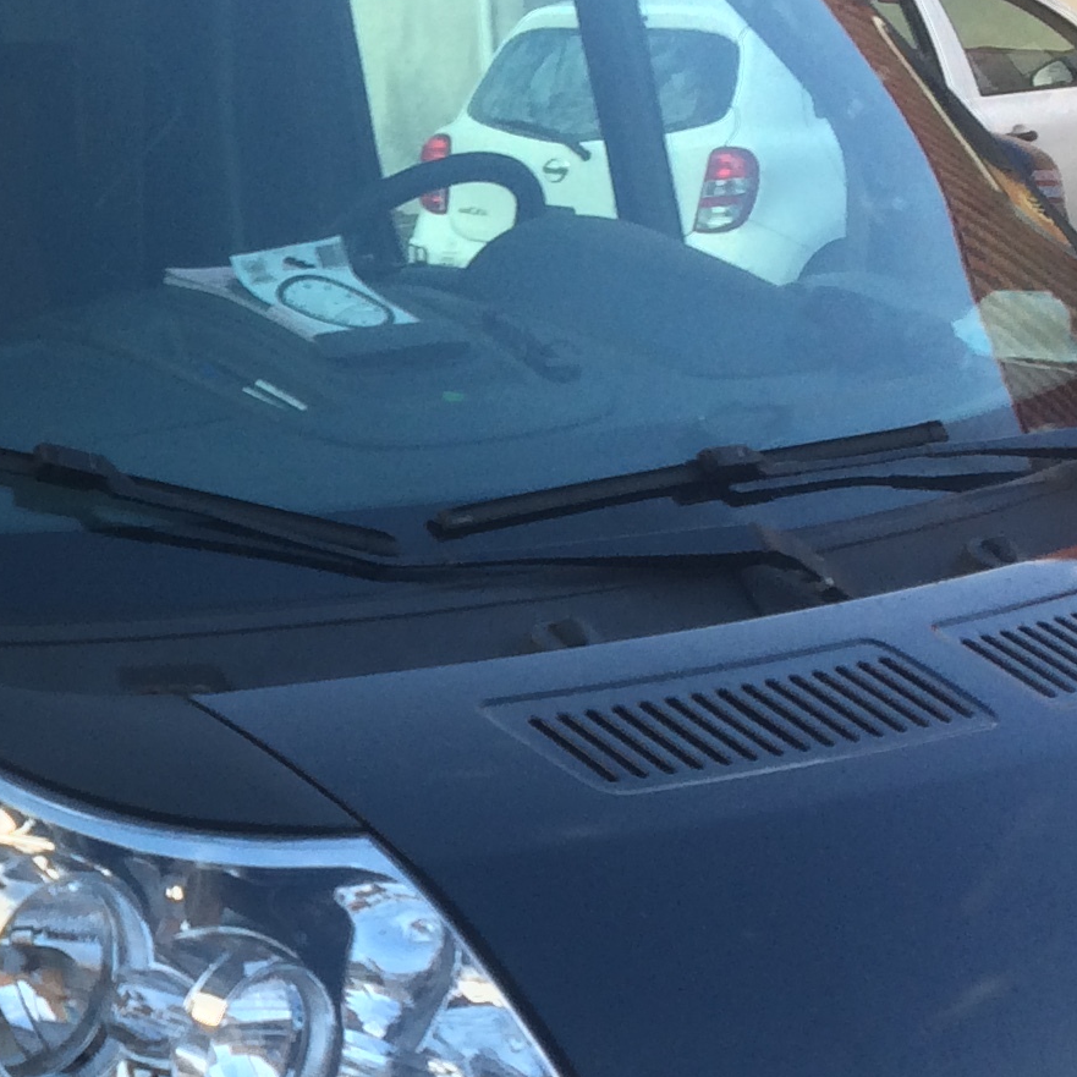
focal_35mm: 95
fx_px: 3344
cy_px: 505
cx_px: -192
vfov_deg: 18.3
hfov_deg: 17.5
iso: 32
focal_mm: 4.15
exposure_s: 1/370
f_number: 2.2
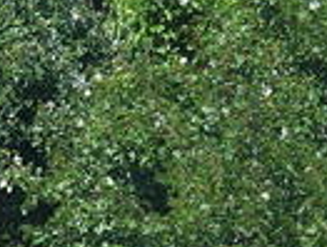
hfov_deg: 3.2
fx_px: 5911
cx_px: -195
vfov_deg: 2.4
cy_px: 407
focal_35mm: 624
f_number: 3.5
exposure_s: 1/640
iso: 100
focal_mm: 38.6
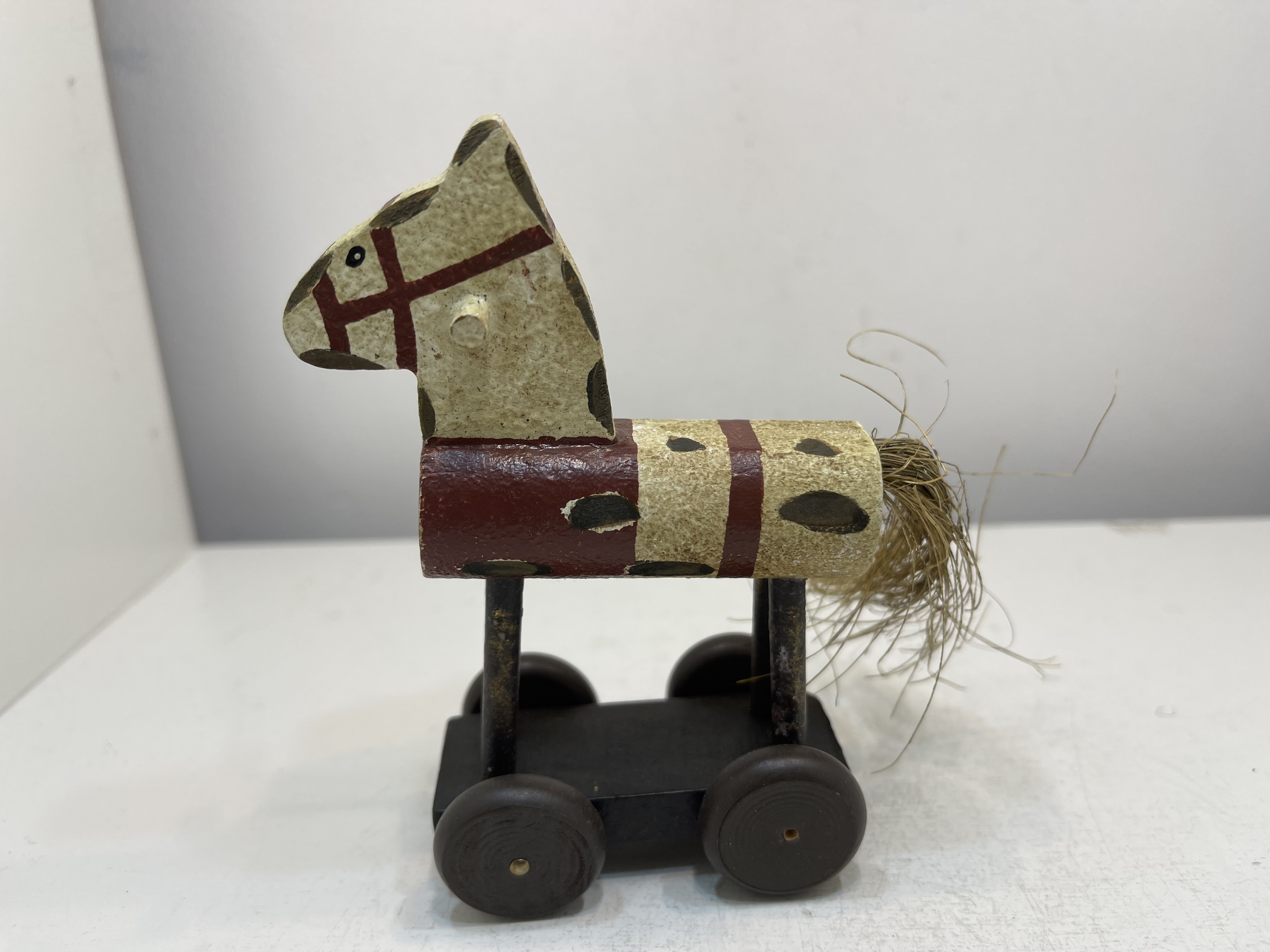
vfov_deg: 54.9
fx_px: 917
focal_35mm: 25
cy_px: 476
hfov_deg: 69.4
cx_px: 635
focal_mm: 5.1
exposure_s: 1/234
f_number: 1.6
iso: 32
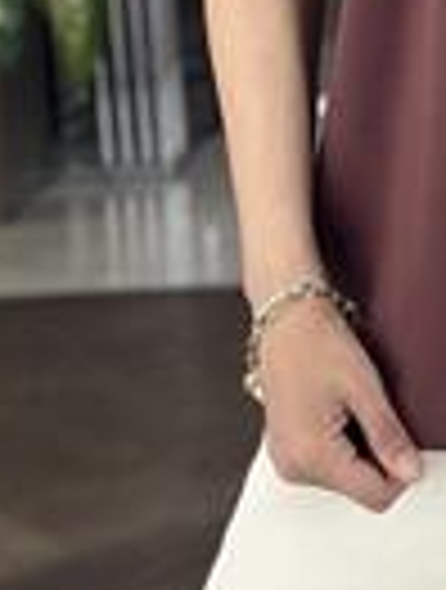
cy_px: -437
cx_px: 662
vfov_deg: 10.1
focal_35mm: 185
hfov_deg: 7.9
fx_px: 3163
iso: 320
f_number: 1.78
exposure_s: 1/60
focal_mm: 6.86
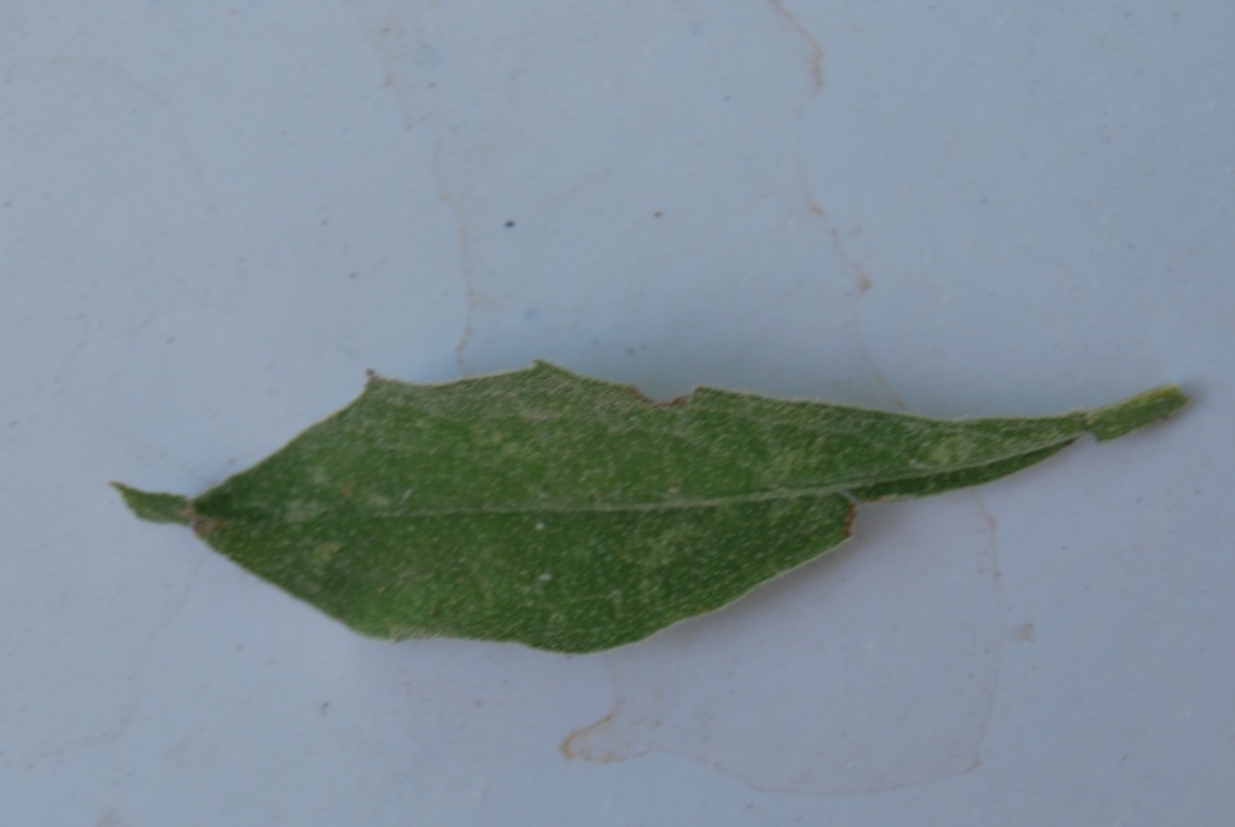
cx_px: 615
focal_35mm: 111
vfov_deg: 12.4
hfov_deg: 18.5
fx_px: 3802
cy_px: 465
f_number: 8
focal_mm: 55
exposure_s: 1/80
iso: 100
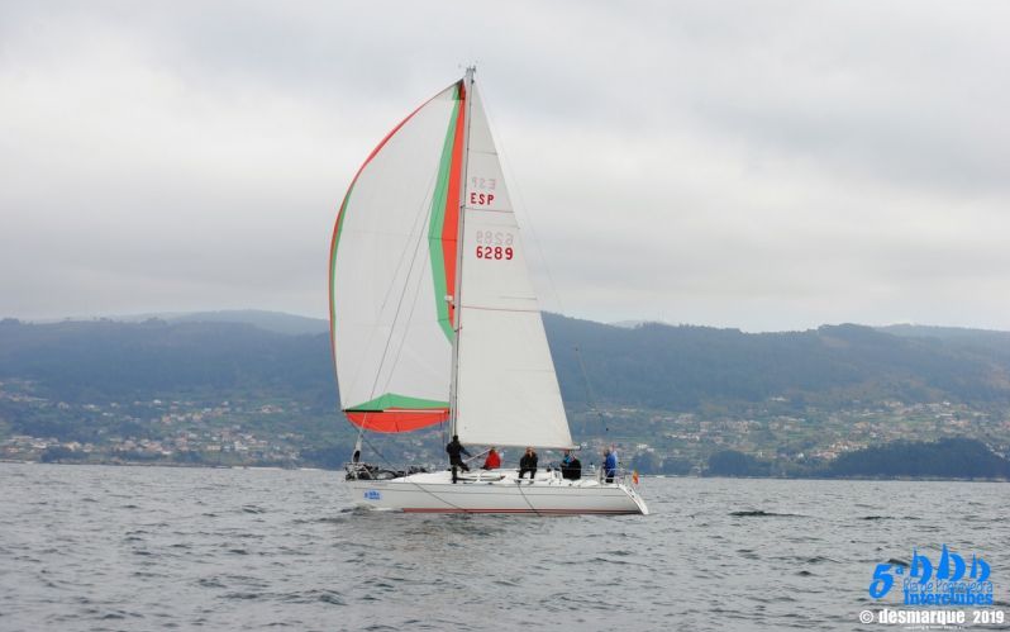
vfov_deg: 15.5
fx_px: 2327
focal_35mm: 85
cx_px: 505
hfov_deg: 24.5
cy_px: 296
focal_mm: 55
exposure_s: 1/250
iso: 100
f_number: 8
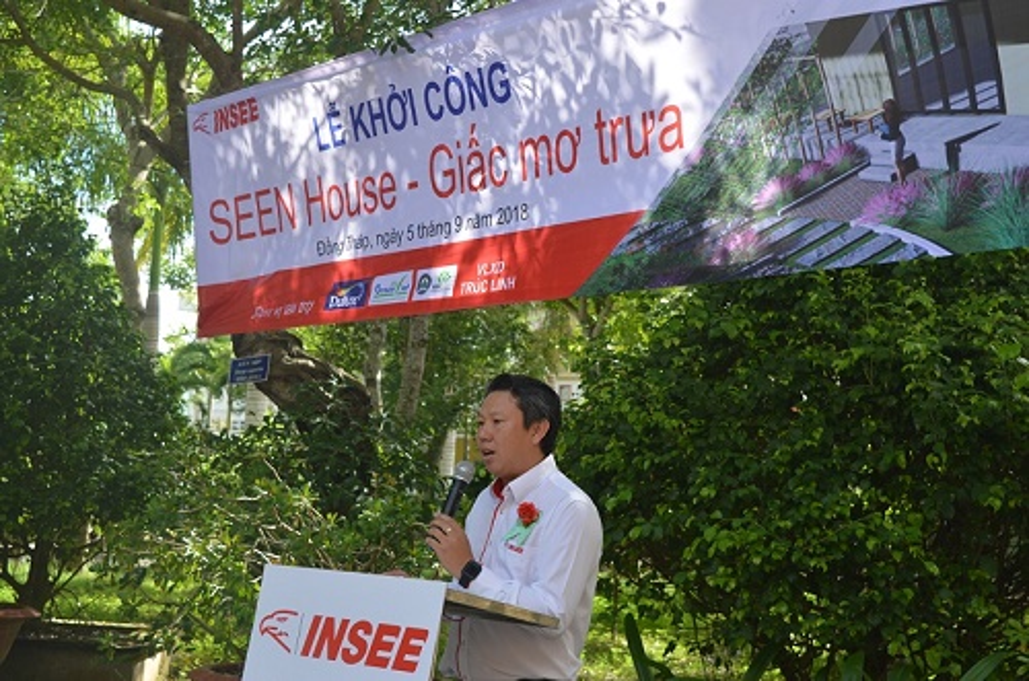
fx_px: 1626
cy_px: 340
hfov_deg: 35.1
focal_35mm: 57
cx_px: 514
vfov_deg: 23.7
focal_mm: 38
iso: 125
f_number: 5.6
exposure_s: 1/125
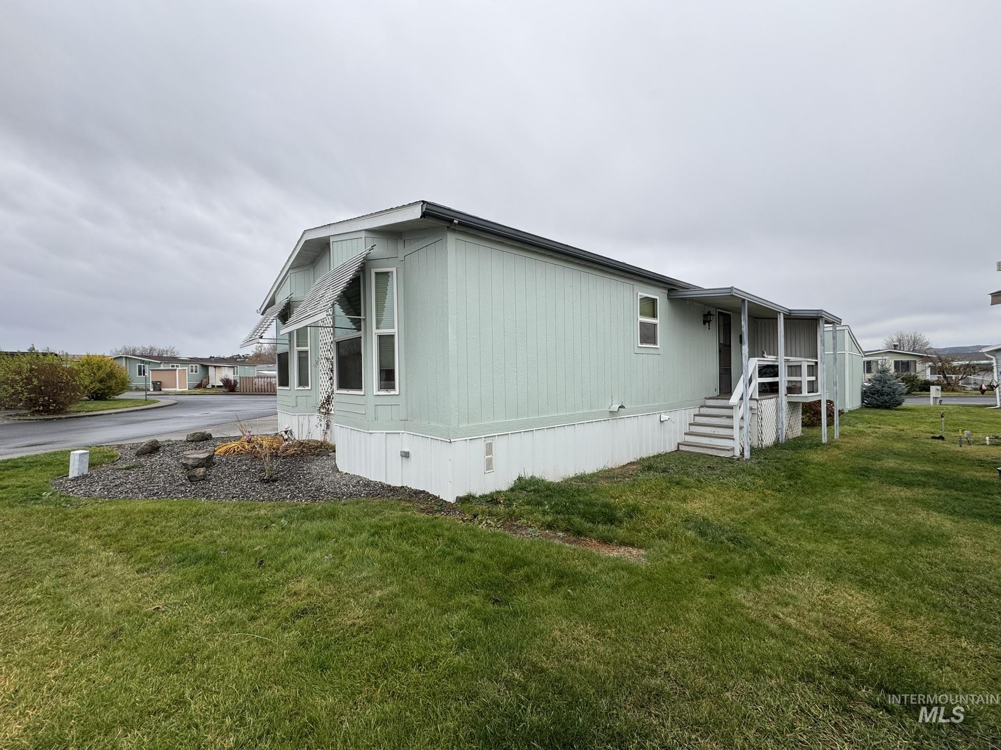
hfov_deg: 102.1
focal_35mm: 14
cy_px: 375
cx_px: 500
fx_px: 405
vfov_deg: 85.7
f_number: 2.2
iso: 40
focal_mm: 2.22
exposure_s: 1/166
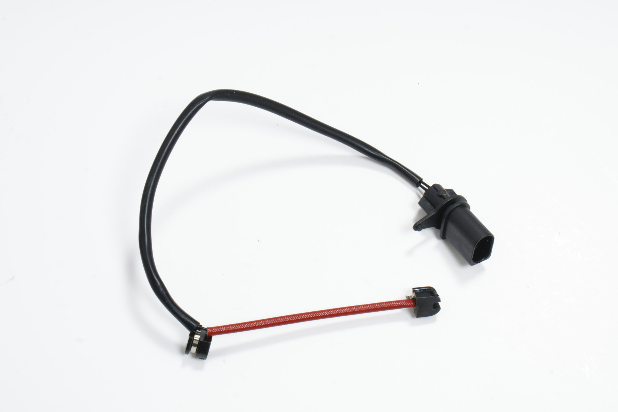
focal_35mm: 75
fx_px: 1287
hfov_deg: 27.0
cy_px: 206
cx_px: 309
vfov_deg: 18.2
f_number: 20
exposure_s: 1/250
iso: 125
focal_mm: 50
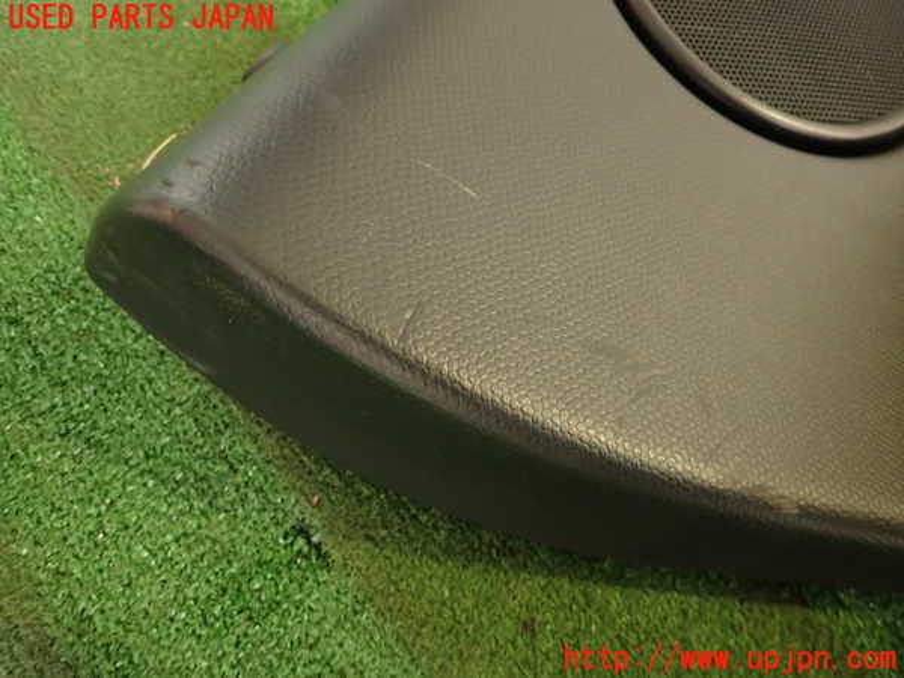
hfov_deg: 69.4
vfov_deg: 54.9
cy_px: 339
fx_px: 653
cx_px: 452
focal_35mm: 25
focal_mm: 4.5
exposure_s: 1/30
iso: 320
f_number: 2
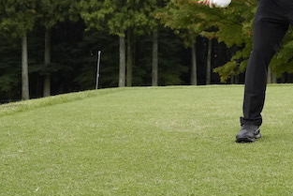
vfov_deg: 14.8
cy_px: -52
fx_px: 725
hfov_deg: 22.1
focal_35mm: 89
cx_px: 286
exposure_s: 1/1250
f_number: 4.5
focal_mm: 34
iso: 1600
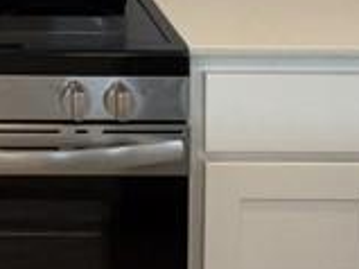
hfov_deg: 20.7
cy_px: -246
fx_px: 933
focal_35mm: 90
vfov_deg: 14.1
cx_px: -43
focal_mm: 2.22
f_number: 2.2
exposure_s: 1/60
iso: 100
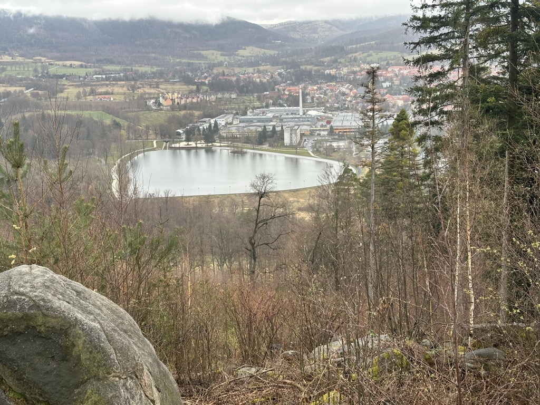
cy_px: 202
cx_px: 270
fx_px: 749
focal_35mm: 48
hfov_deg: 39.7
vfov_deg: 30.3
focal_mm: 6.86
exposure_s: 1/211
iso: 50
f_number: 1.78
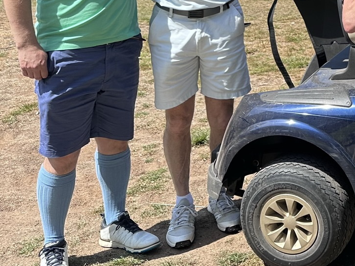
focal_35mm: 68
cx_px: 439
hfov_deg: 25.3
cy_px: -85
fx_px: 697
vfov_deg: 19.8
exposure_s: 1/2110
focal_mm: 6.86
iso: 80
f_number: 1.78
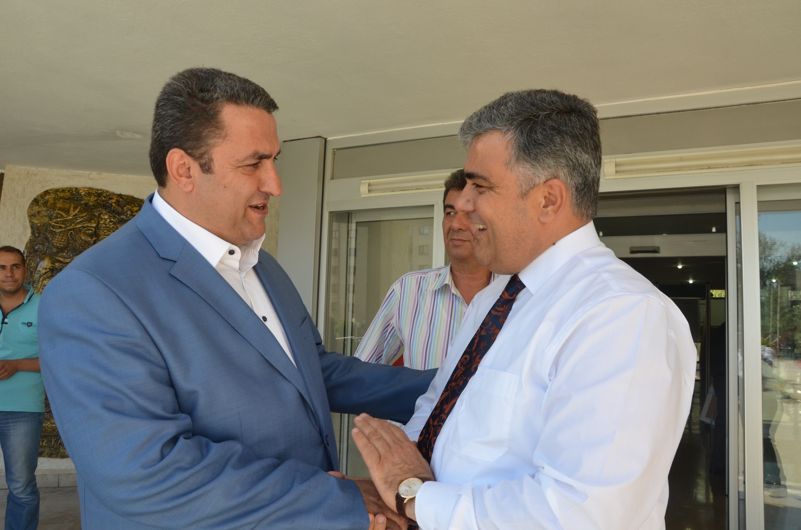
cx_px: 400
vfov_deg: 47.7
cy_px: 265
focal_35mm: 27
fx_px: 600
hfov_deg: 67.5
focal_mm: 18
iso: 800
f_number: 10
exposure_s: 1/400
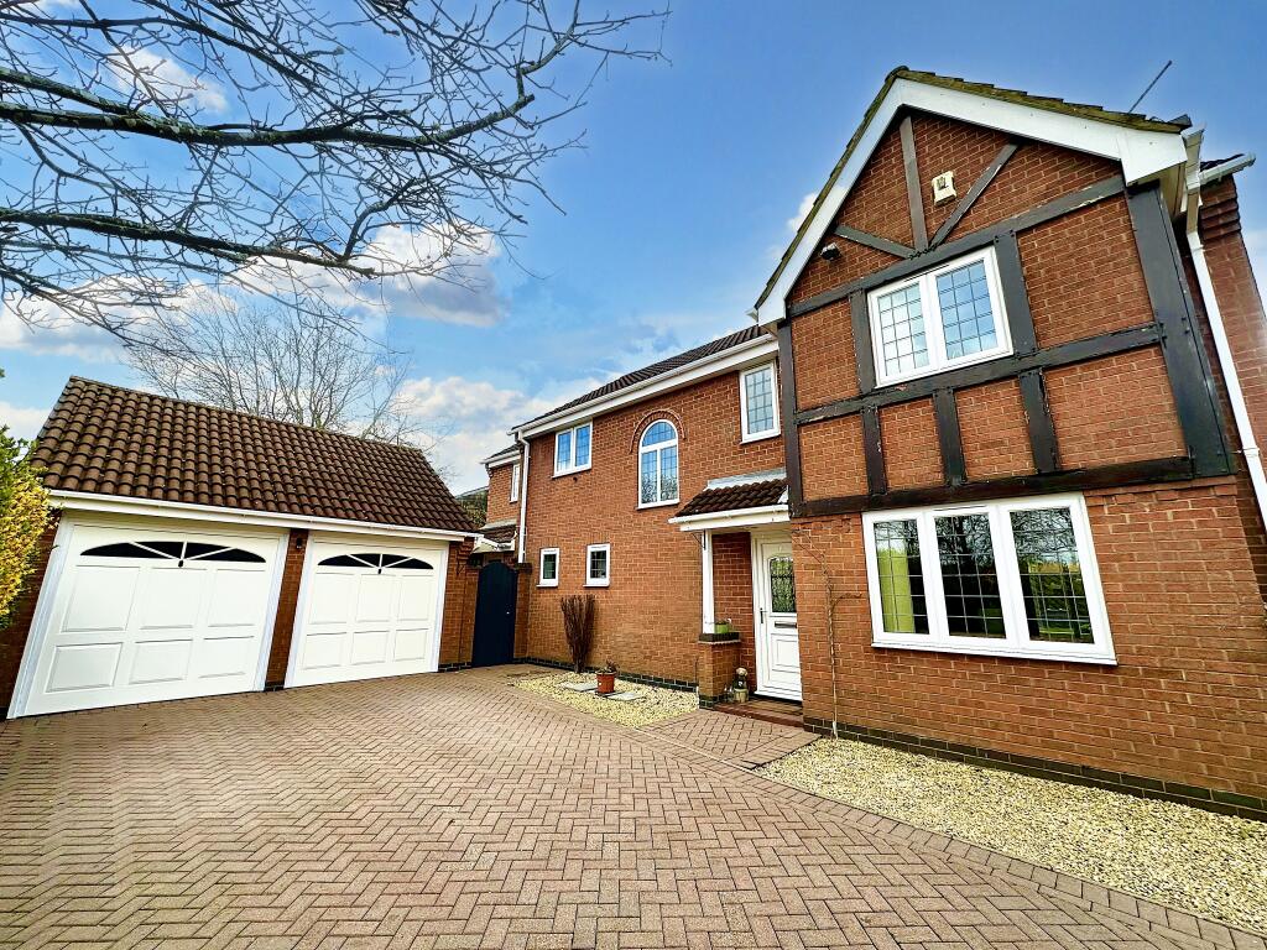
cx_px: 634
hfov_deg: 102.1
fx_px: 512
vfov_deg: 85.7
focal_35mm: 14
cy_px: 475
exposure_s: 1/1261
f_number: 2.2
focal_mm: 2.2
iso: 40
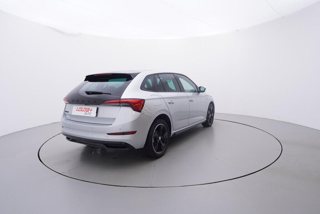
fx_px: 200
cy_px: 107
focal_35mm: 22
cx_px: 160
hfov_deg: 77.3
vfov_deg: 56.2
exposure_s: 1/80
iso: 200
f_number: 5
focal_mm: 15
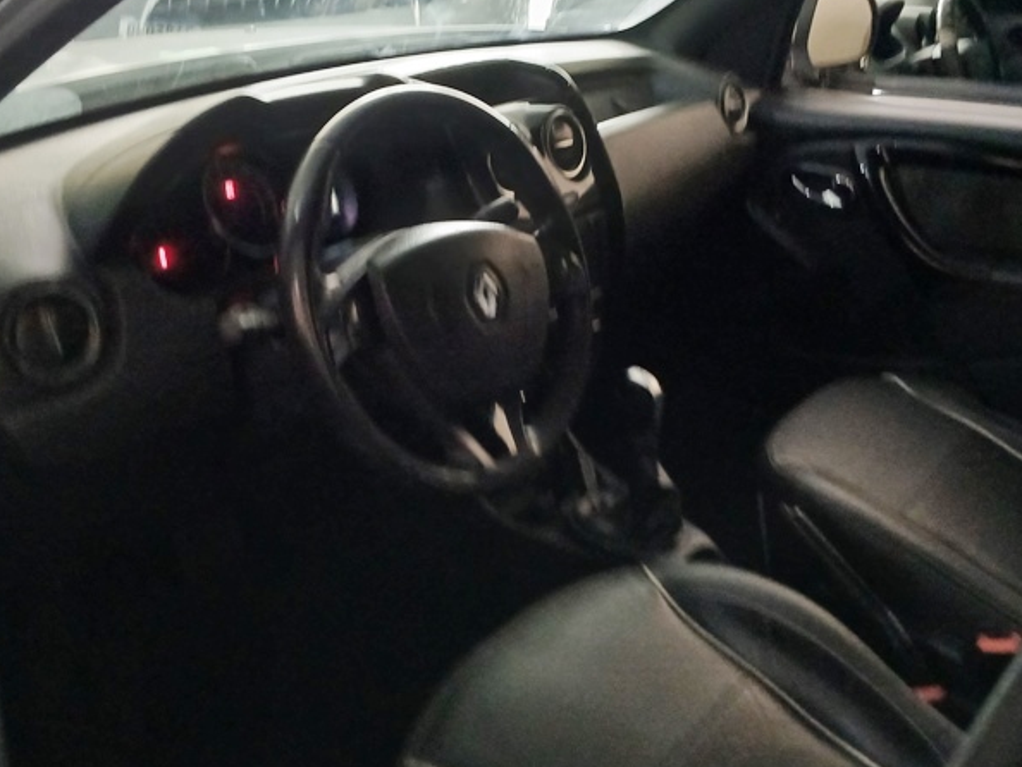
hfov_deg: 52.6
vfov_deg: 40.5
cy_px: 301
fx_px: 1034
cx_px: 473
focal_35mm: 35
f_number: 1.8
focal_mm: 3.98
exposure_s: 1/20
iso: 640
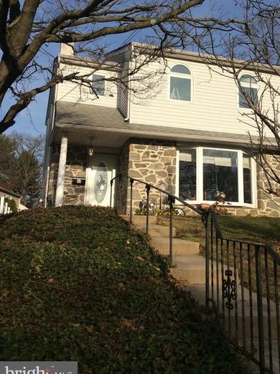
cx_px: 179
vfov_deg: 45.5
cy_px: 147
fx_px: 443
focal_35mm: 41
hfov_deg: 34.8
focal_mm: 3.3
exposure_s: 1/1733
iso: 32
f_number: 2.4
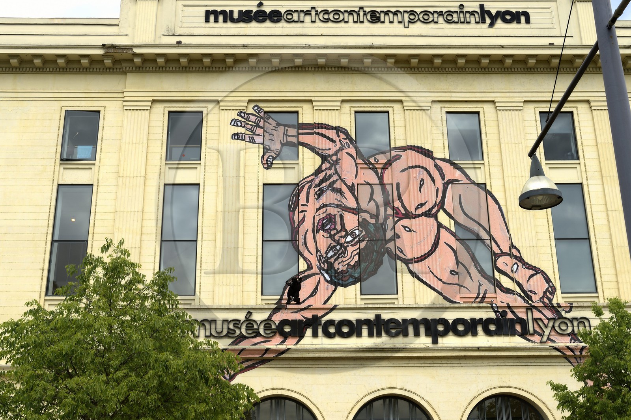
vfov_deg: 28.1
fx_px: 841
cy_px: 210
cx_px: 316
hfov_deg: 41.1
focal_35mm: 48
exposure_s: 1/320
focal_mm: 48
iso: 200
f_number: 10
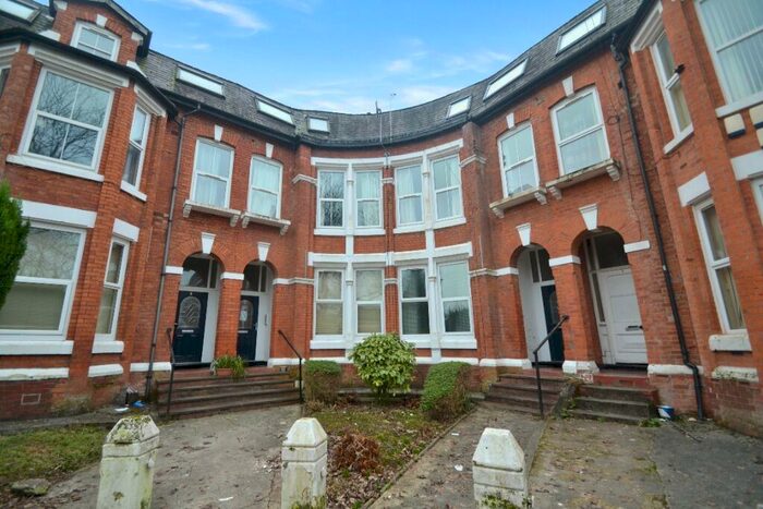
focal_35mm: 15
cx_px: 382
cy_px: 254
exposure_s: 1/80
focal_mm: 10
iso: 400
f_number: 4.5
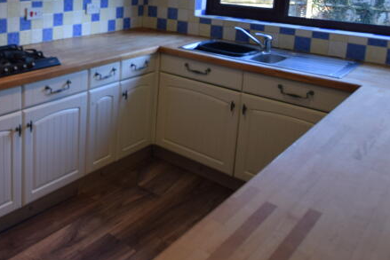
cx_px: 51
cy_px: 29
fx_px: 379
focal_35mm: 35
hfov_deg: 49.4
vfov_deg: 35.7
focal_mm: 10
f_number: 4.5
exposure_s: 1/80
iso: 400
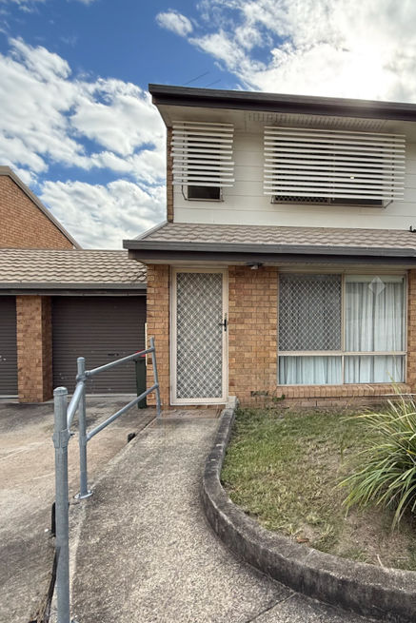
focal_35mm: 20
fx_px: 346
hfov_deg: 59.9
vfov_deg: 83.9
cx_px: 291
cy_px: 320
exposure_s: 1/955
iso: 64
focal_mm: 2.22
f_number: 2.2
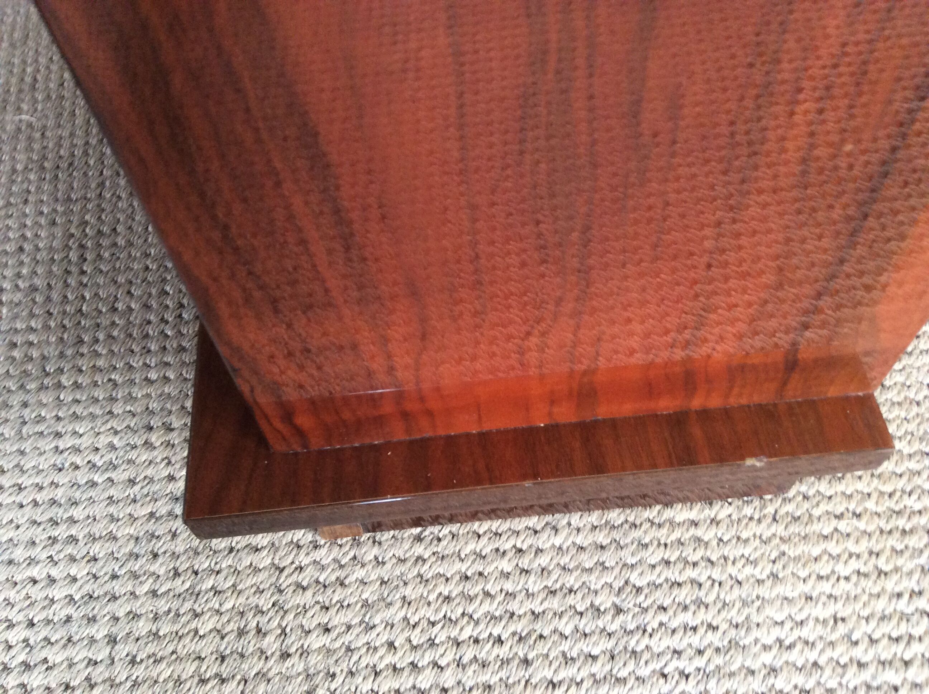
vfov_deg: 44.1
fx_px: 858
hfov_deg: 56.9
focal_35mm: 32
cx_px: 464
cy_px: 347
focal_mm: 3.3
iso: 160
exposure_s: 1/25
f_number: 2.4
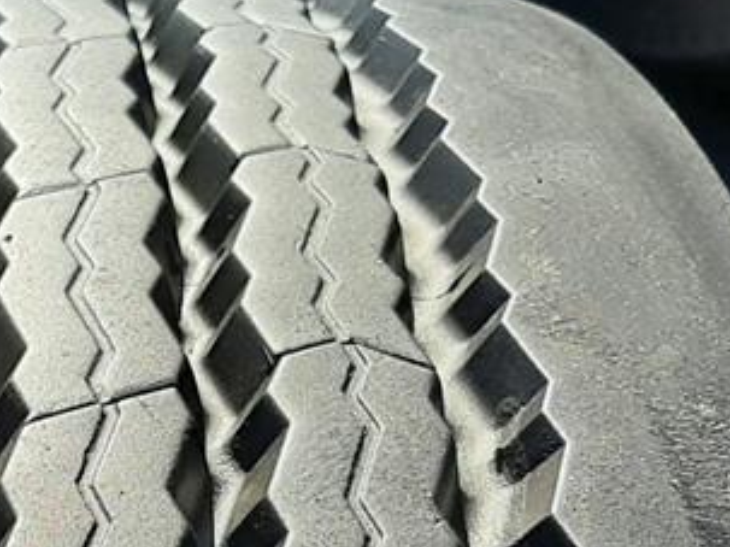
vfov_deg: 13.7
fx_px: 2171
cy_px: 747
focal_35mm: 103
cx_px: -111
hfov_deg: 18.2
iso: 40
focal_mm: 3.93
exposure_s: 1/1326
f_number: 1.7
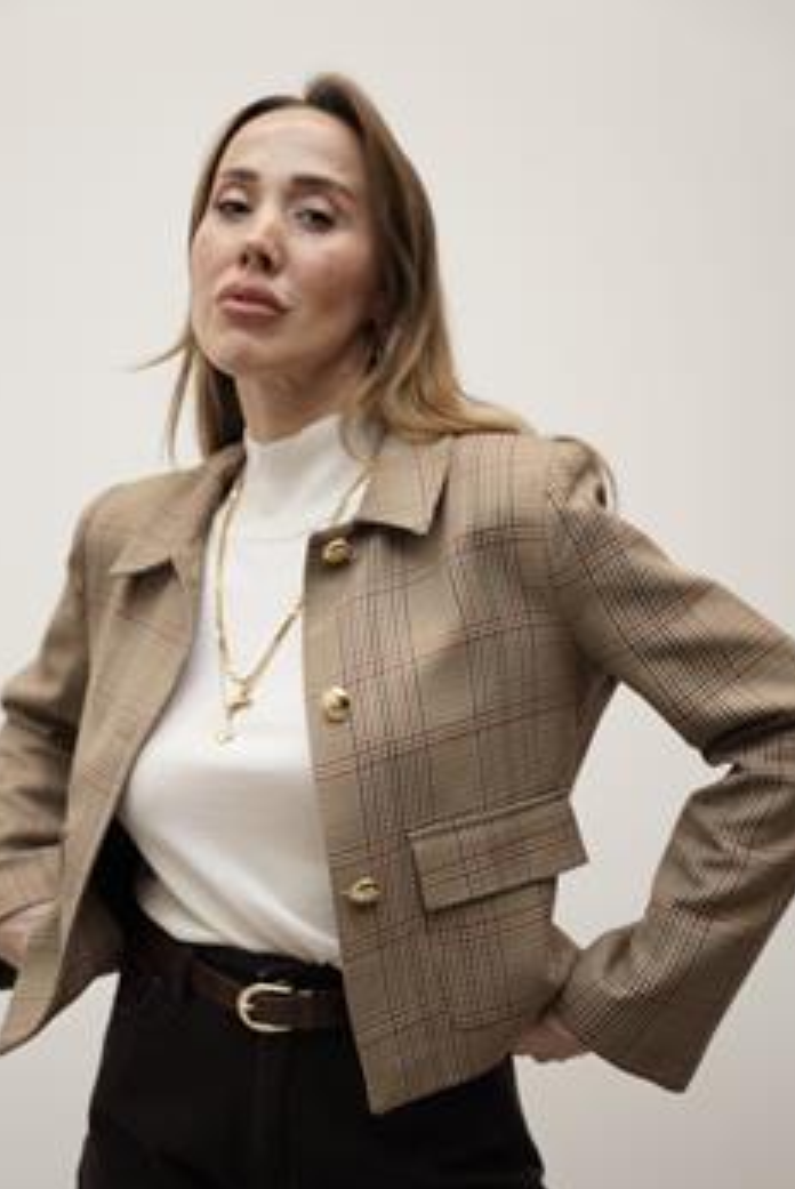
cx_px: 346
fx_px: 1871
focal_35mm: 57
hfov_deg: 24.0
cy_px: 687
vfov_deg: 35.2
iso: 400
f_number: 2.8
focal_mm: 46.5
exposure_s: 1/250
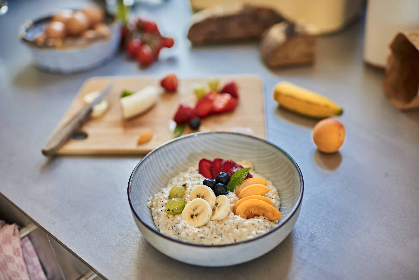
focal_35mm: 35
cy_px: 140
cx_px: 210
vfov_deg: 37.9
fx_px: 407
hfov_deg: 54.4
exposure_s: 1/160
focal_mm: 35
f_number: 2
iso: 160
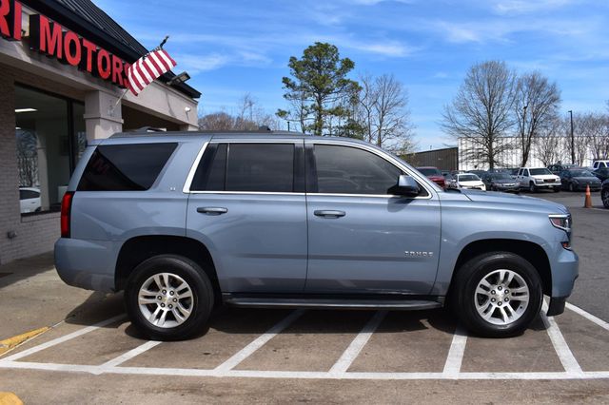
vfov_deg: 47.9
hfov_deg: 67.4
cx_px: 304
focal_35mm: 27
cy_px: 202
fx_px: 456
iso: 320
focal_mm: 18
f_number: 11
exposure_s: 1/500
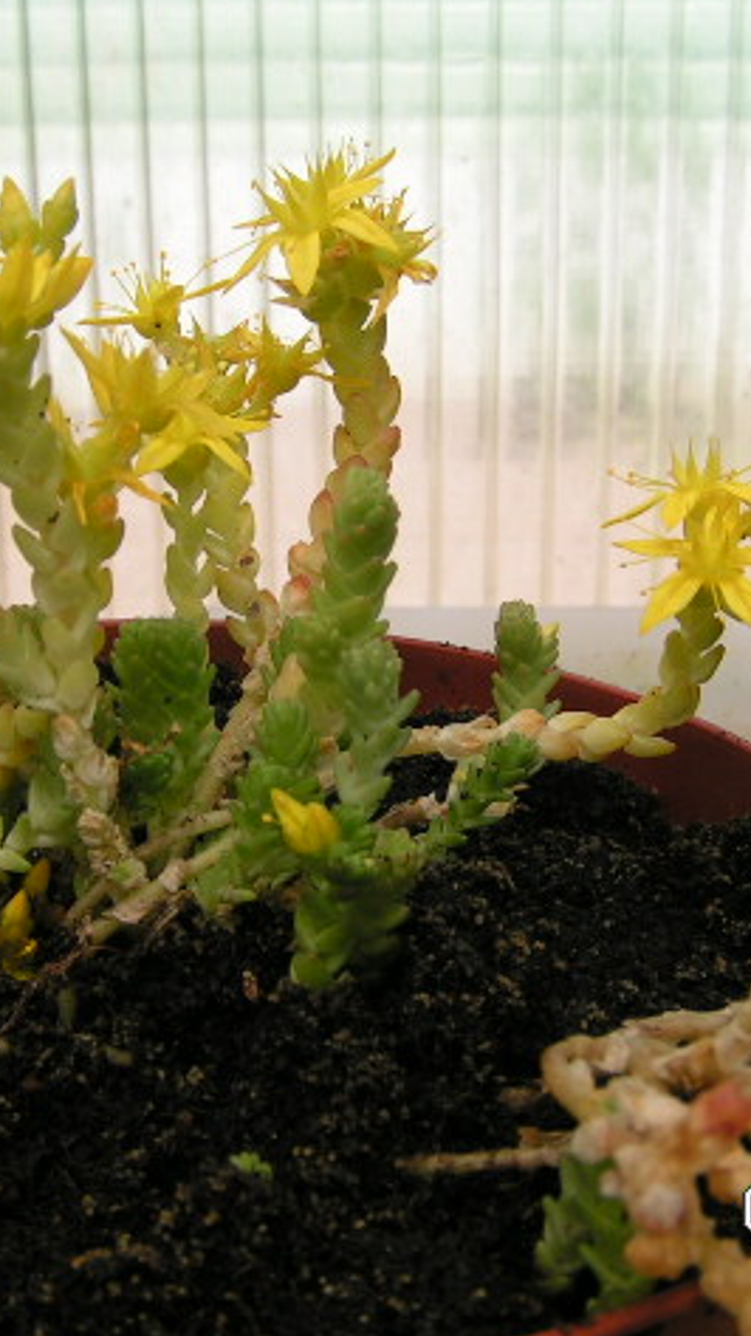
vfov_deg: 37.2
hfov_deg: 21.4
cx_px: 274
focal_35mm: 56
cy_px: 664
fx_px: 1983
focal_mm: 5.8
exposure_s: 1/160
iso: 50
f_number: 5
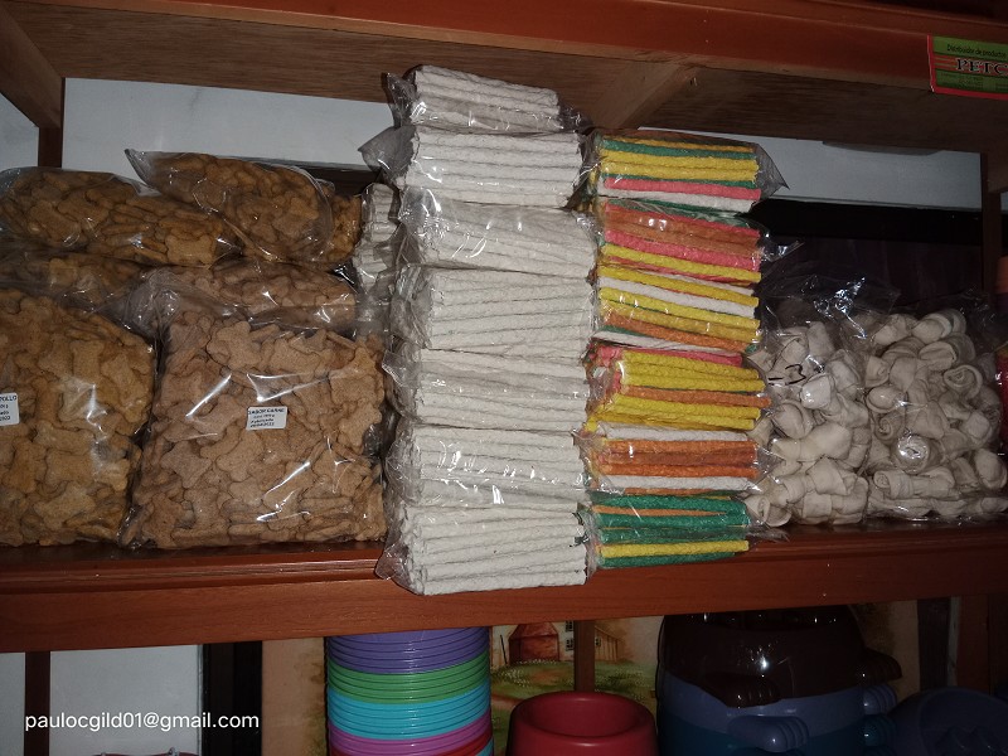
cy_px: 378
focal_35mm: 26
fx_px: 757
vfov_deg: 53.1
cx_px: 504
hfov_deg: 67.3
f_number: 1.8
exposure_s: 1/33.3
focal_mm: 3.96
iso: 925
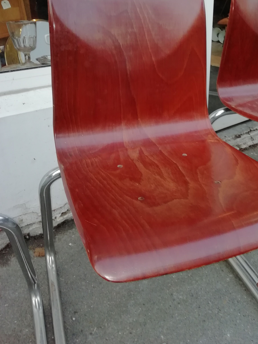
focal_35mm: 35
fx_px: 348
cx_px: 166
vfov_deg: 52.2
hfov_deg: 40.3
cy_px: 136
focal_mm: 3.46
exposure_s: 1/33.3
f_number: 2.2
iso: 100
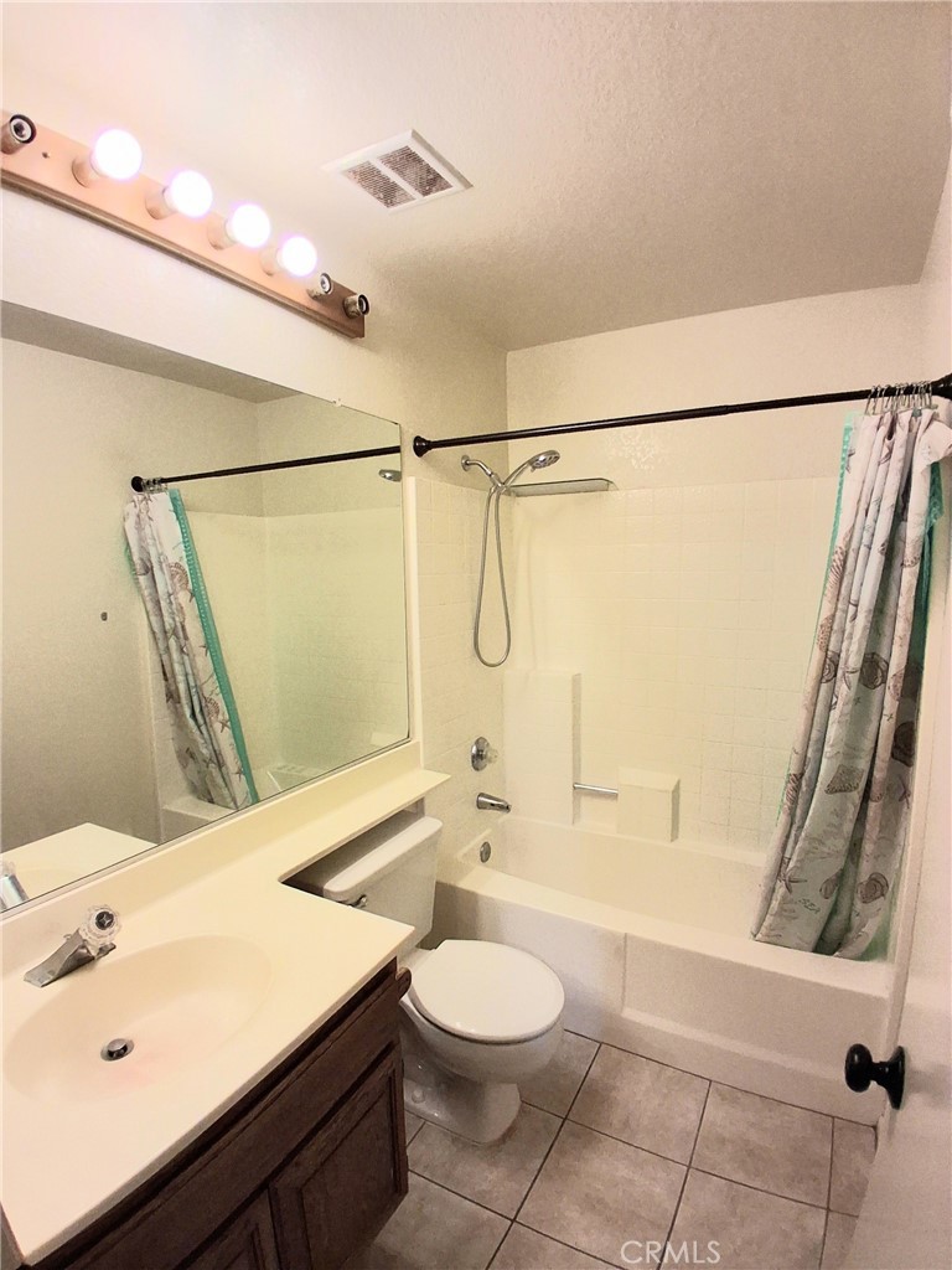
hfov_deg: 74.7
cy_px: 635
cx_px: 476
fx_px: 623
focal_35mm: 17
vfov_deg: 91.0
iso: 160
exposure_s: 1/120
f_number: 2.2
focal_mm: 1.4
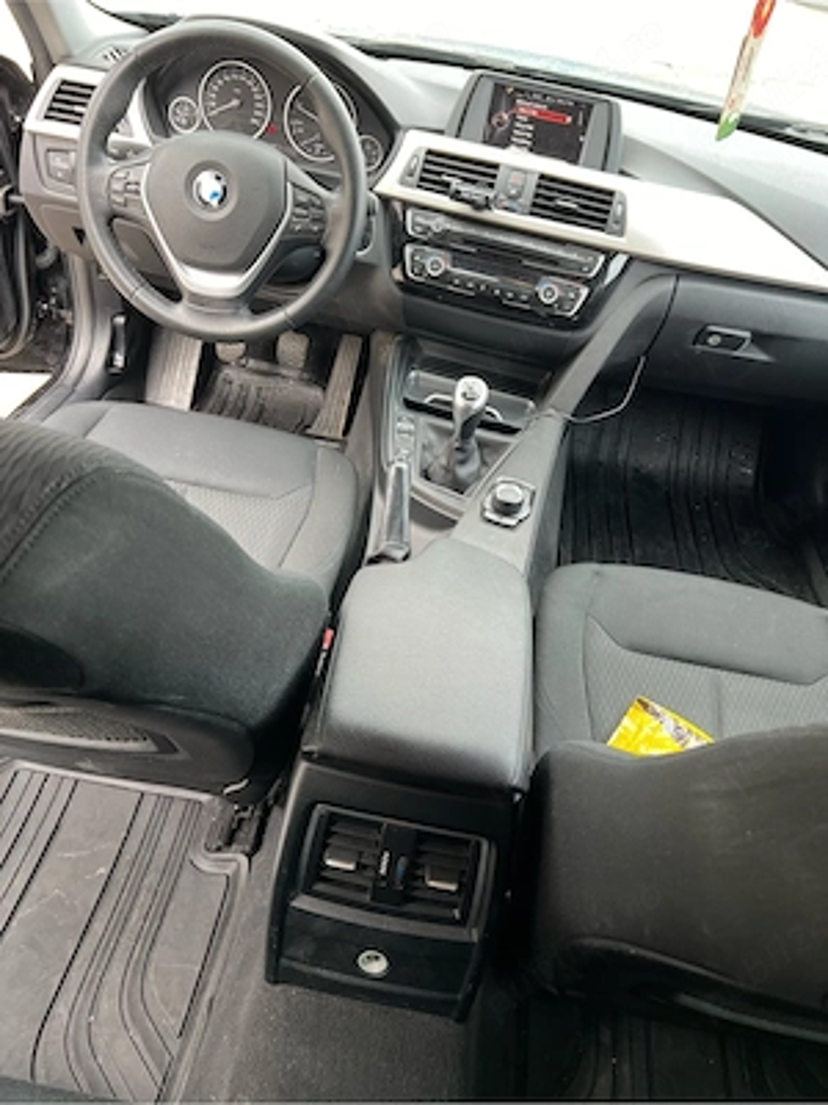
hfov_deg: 53.1
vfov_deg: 67.3
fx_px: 829
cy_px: 552
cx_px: 414
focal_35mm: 26
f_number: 1.5
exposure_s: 1/80
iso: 80
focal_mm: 5.7
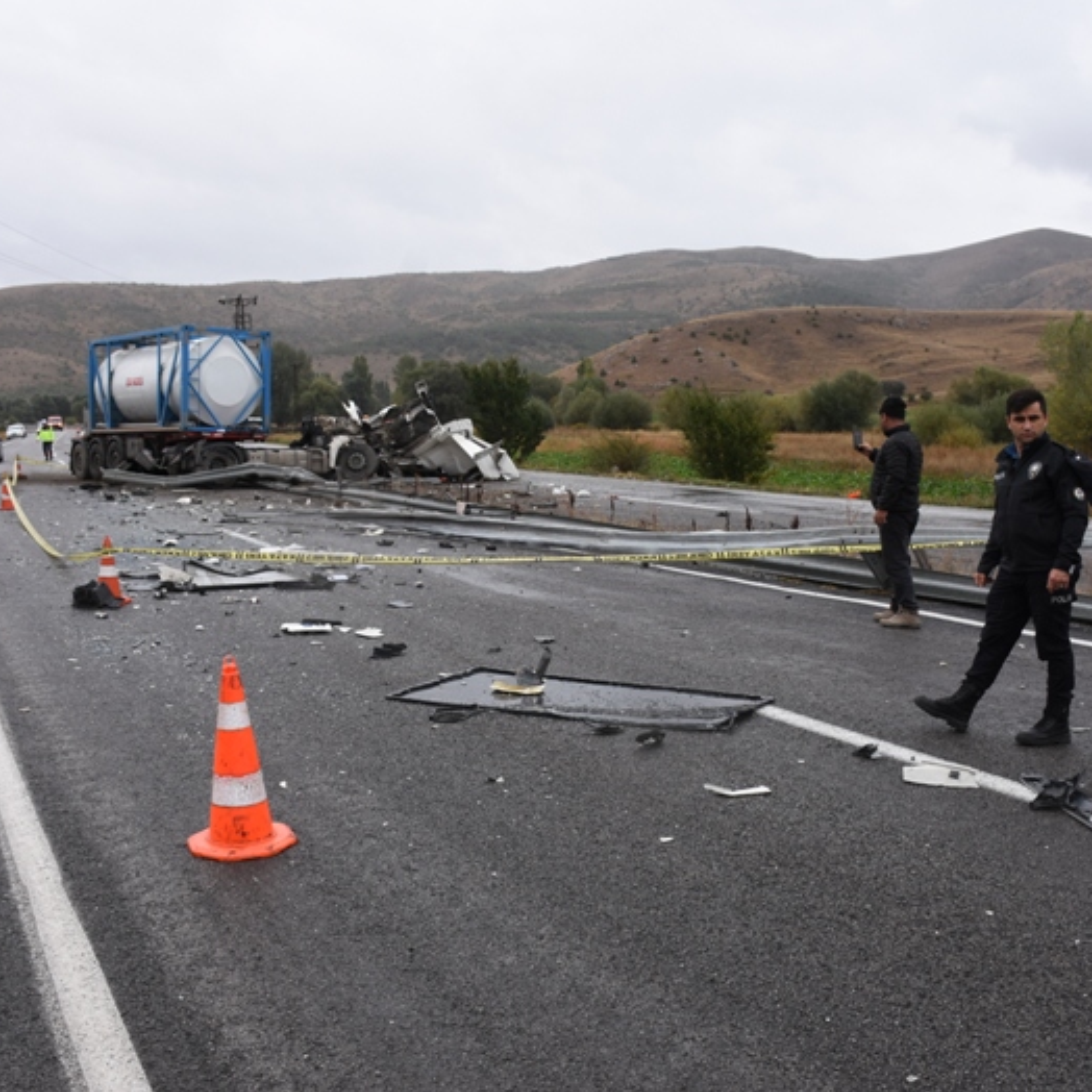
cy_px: 549
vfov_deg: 47.2
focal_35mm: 35
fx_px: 1249
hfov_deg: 47.2
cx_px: 569
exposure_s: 1/200
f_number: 7.1
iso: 200
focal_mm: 18
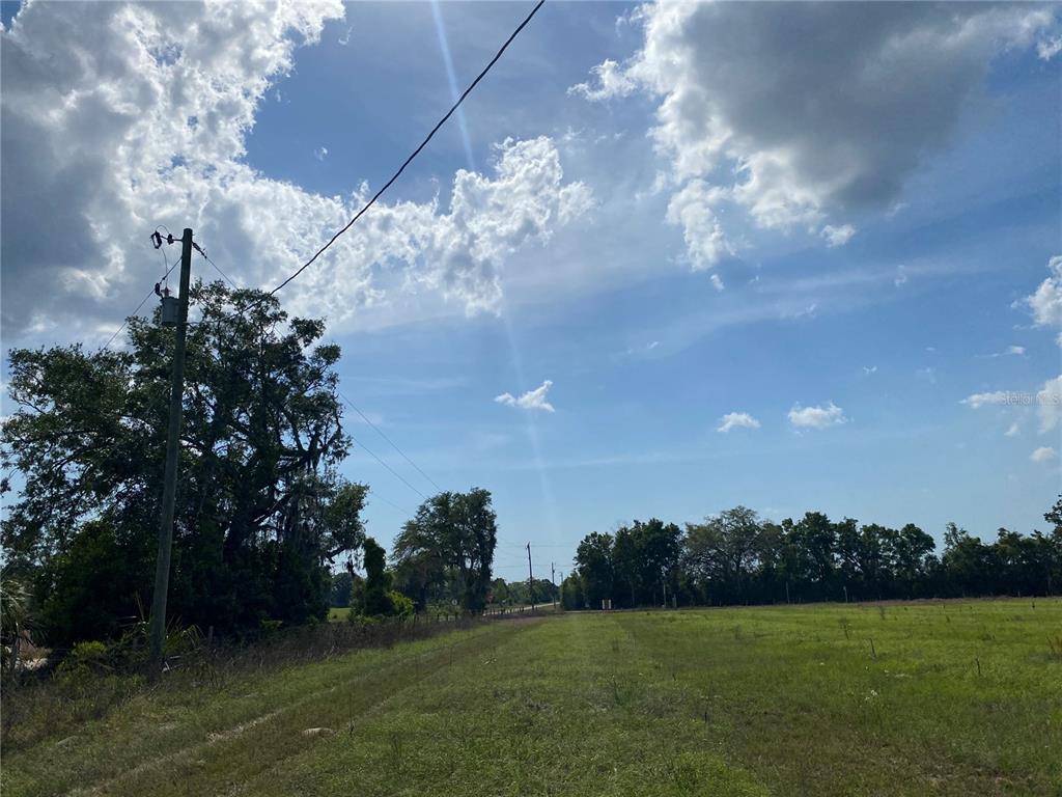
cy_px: 398
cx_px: 531
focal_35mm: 26
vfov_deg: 53.1
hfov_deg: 67.3
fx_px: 798
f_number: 1.8
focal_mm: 4.25
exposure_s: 1/14286
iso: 32
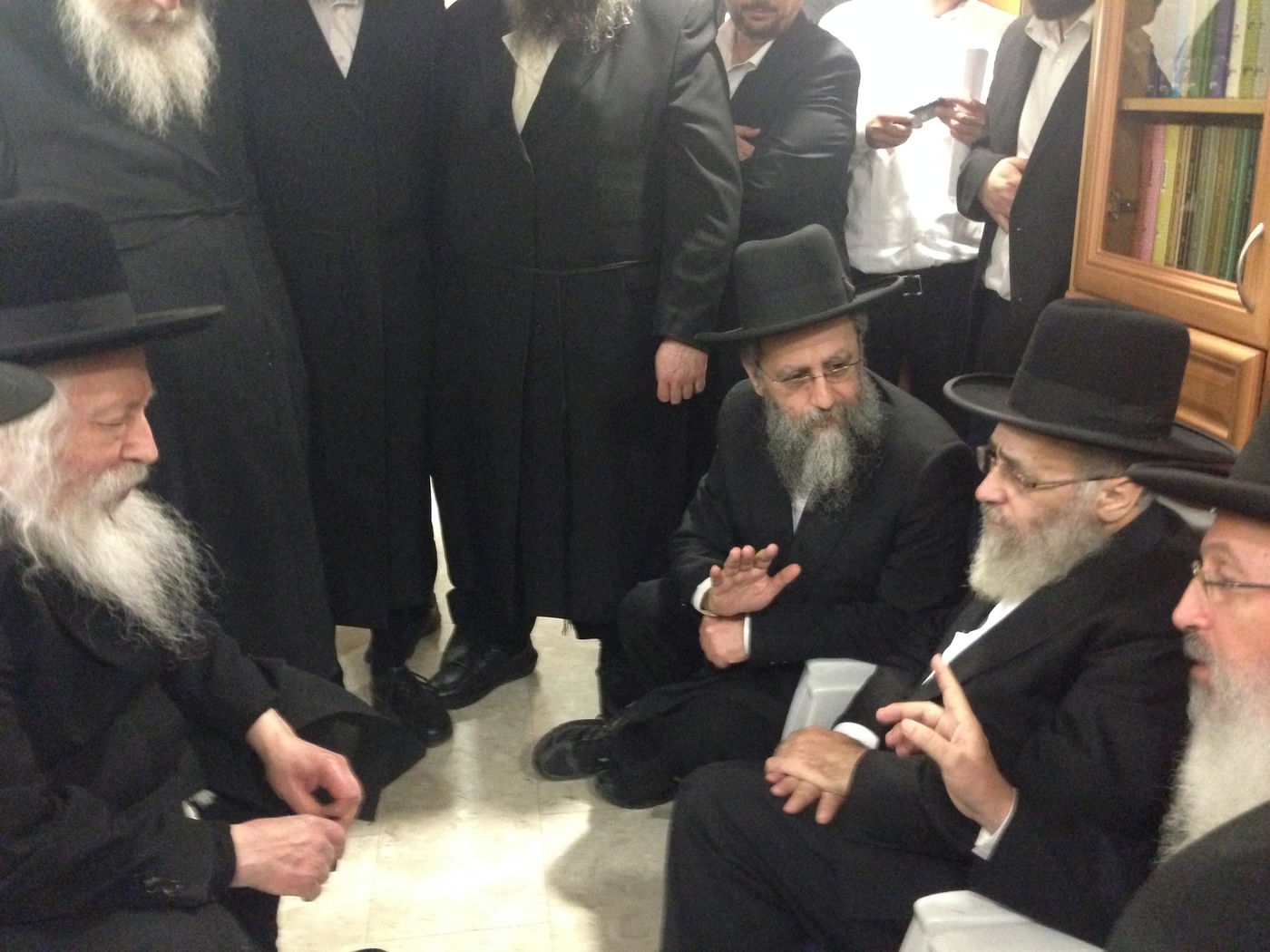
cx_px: 635
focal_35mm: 33
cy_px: 476
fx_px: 1211
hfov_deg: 55.4
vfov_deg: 42.9
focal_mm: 4.12
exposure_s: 1/15
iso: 800
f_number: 2.4
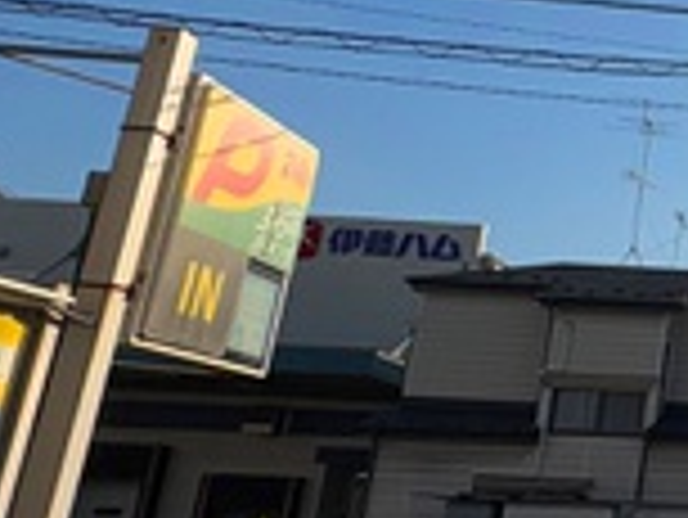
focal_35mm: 64
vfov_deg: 22.7
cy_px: 124
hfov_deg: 23.6
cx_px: 1052
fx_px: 1273
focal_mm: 2.22
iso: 50
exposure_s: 1/5263
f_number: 2.2
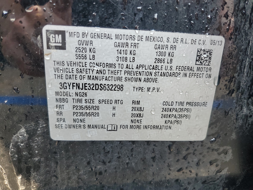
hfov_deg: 67.3
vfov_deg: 53.1
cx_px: 126
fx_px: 190
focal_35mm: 26
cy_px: 95
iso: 66
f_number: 1.5
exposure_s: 1/120
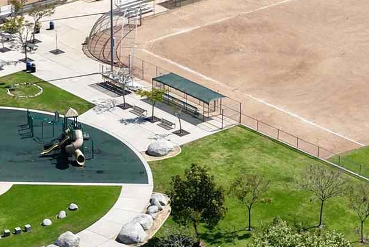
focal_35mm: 136
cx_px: 137
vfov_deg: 10.1
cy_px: 142
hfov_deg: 15.1
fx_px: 1395
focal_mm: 14.45
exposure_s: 1/1000
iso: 100
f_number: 2.8
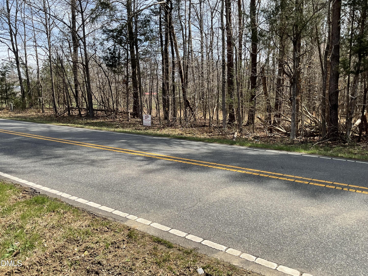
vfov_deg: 48.2
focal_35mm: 29
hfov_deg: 61.7
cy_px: 138
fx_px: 308
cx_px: 184
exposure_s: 1/855
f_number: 1.8
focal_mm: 3
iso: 16
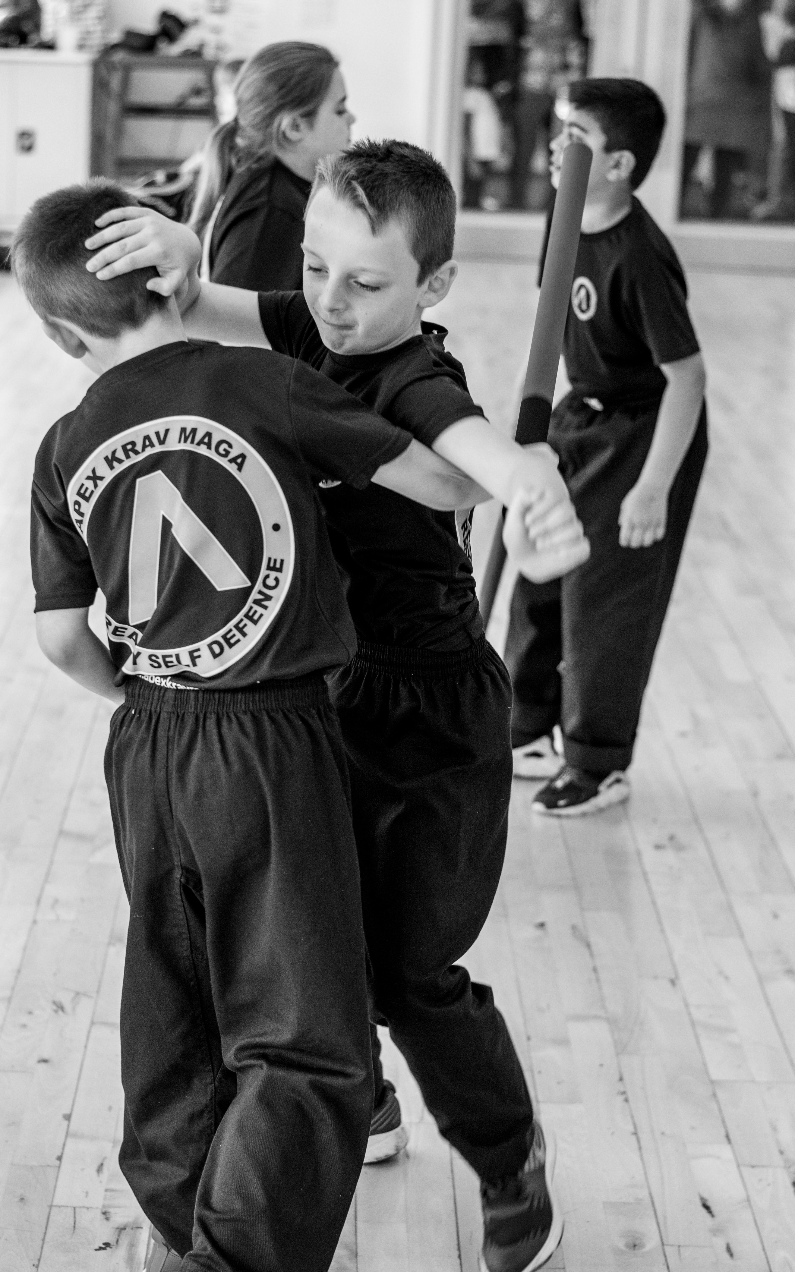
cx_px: 374
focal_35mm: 77
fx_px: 2669
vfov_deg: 26.8
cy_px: 640
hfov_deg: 16.9
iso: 500
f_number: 2.8
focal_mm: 50
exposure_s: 1/250
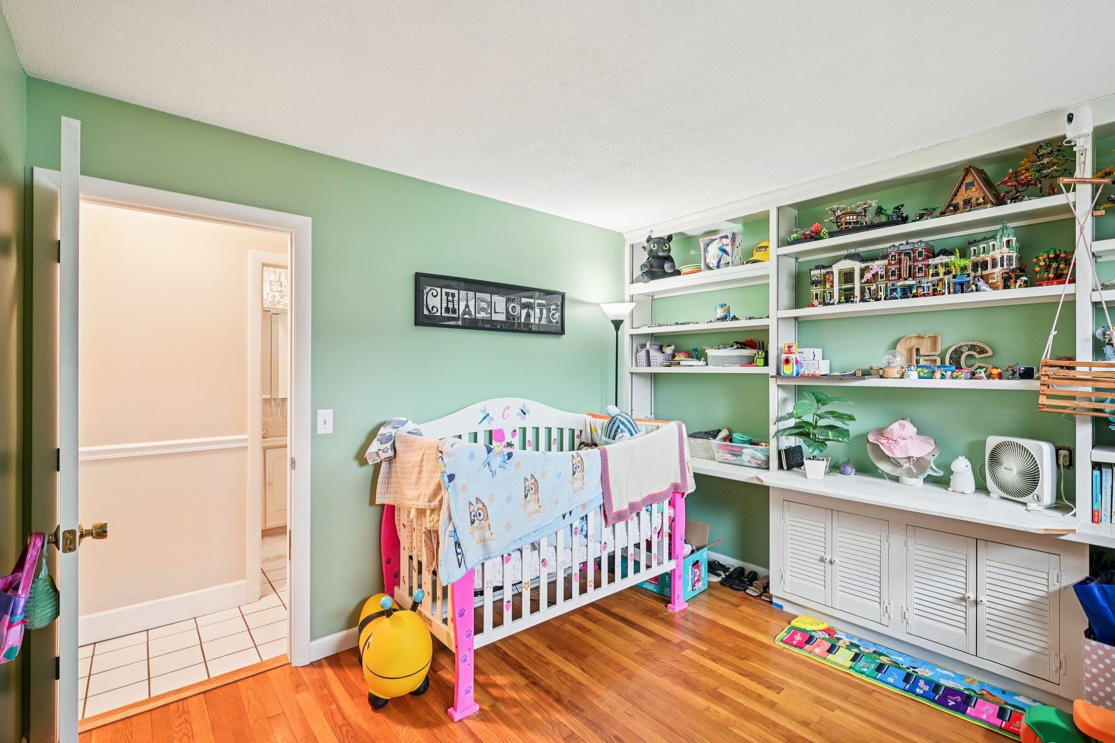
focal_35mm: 16
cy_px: 372
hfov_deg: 96.7
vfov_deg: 73.7
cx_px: 558
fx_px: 495
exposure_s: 1/5
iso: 400
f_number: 8
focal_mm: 16
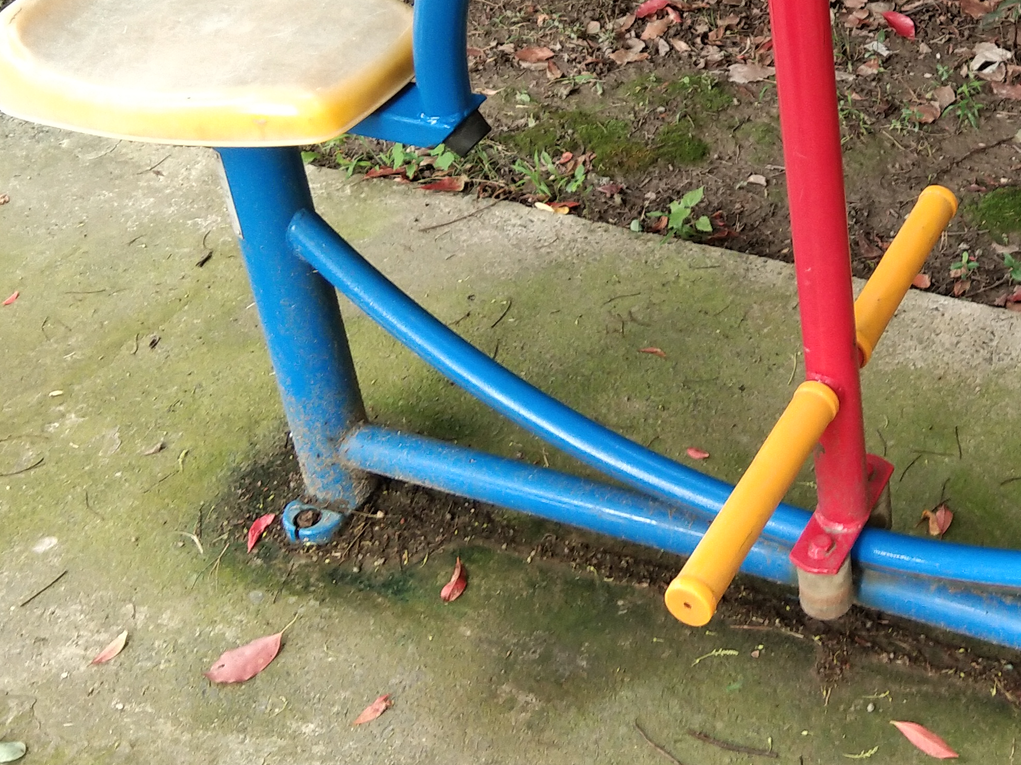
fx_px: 1946
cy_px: 95
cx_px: 868
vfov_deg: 21.8
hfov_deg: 28.5
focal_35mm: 66
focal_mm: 3.69
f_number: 2.2
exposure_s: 1/100
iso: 80
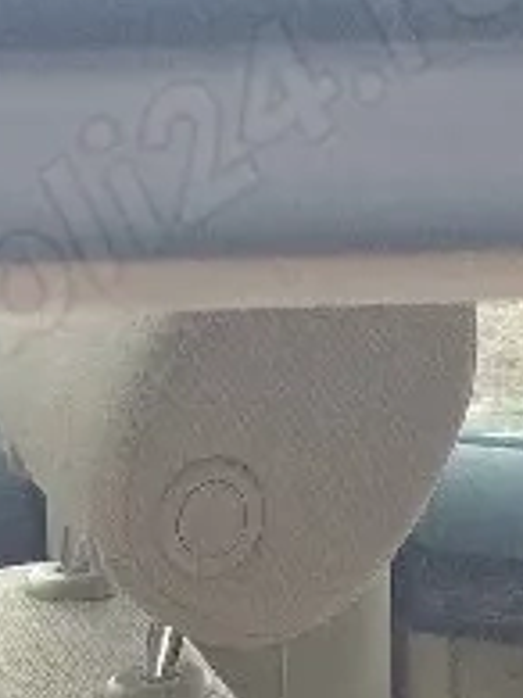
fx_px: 3449
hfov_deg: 8.2
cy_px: 2201
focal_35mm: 171
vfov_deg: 9.0
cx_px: -541
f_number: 1.7
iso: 294
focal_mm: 4.71
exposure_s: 1/100
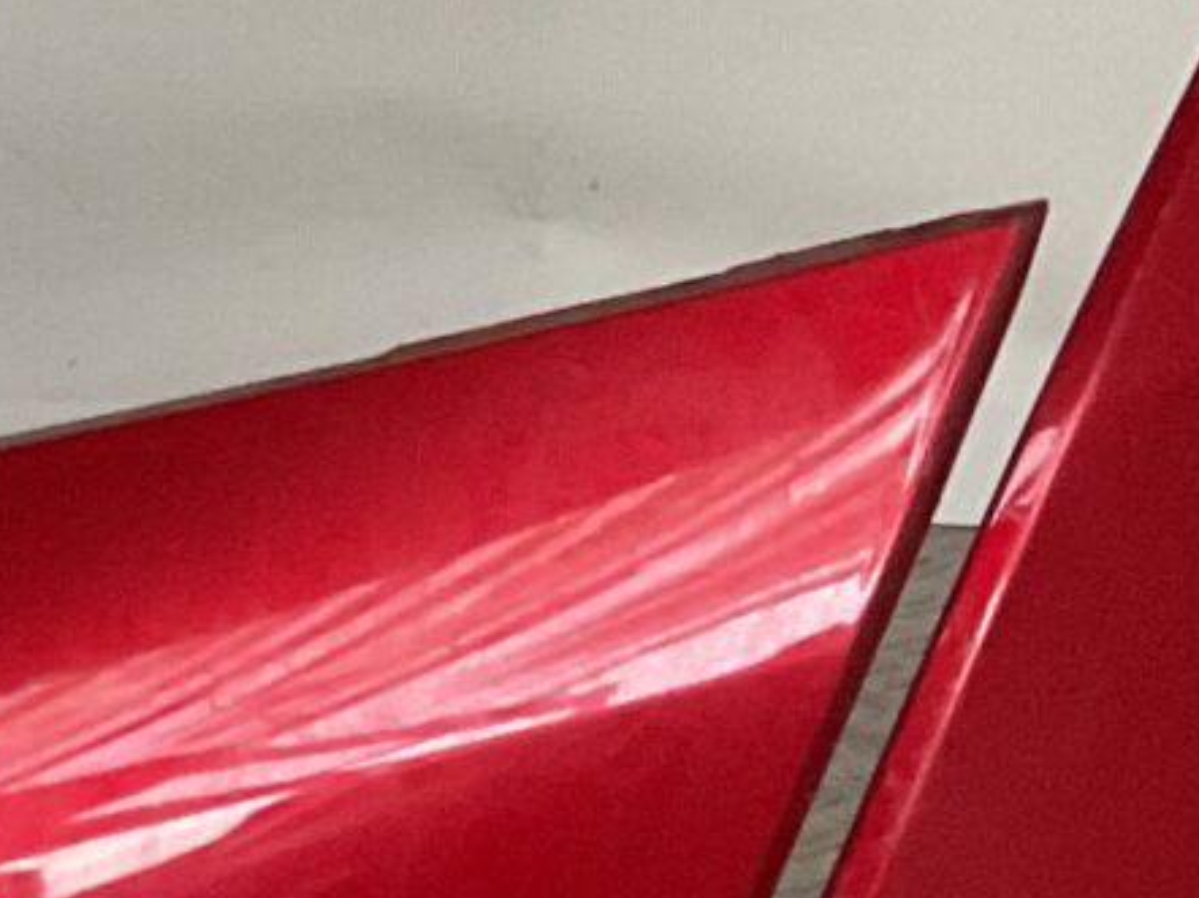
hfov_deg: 10.8
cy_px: 811
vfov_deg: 8.8
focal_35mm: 168
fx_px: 5816
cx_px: -1161
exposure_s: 1/60
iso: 125
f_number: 1.8
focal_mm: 3
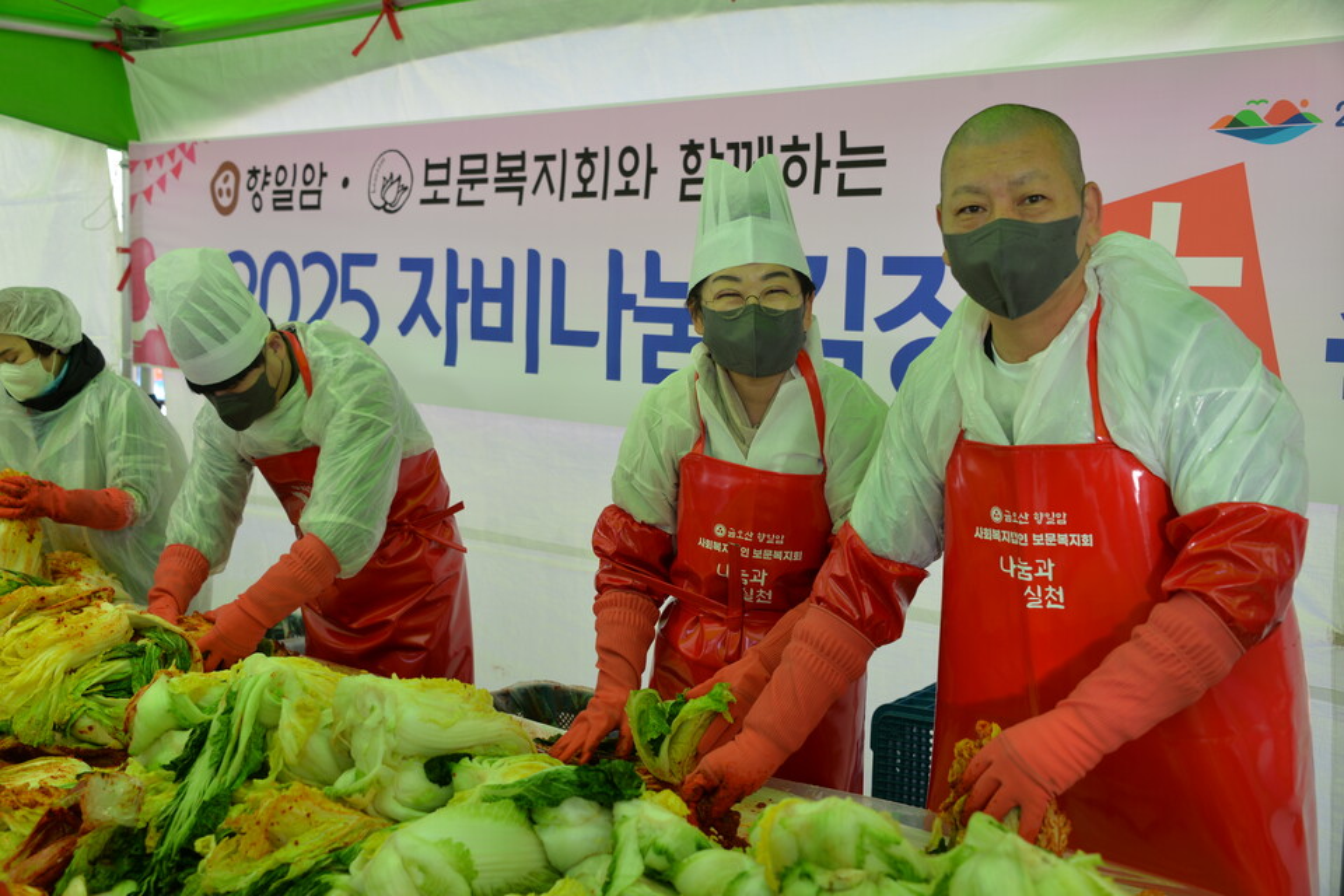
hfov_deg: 46.4
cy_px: 448
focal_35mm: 42
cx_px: 672
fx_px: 1568
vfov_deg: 31.9
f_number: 6.3
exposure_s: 1/160
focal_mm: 42
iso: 200
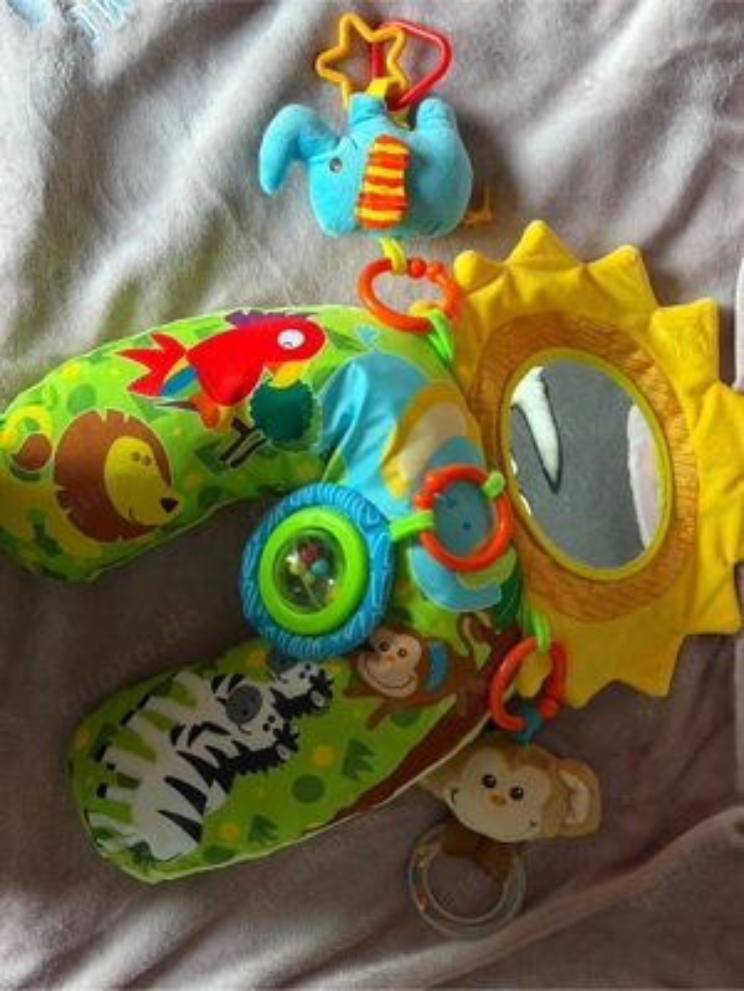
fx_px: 1376
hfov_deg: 30.3
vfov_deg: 39.7
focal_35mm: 48
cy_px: 496
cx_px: 372
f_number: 1.78
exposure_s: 1/40
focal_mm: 6.76
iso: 250
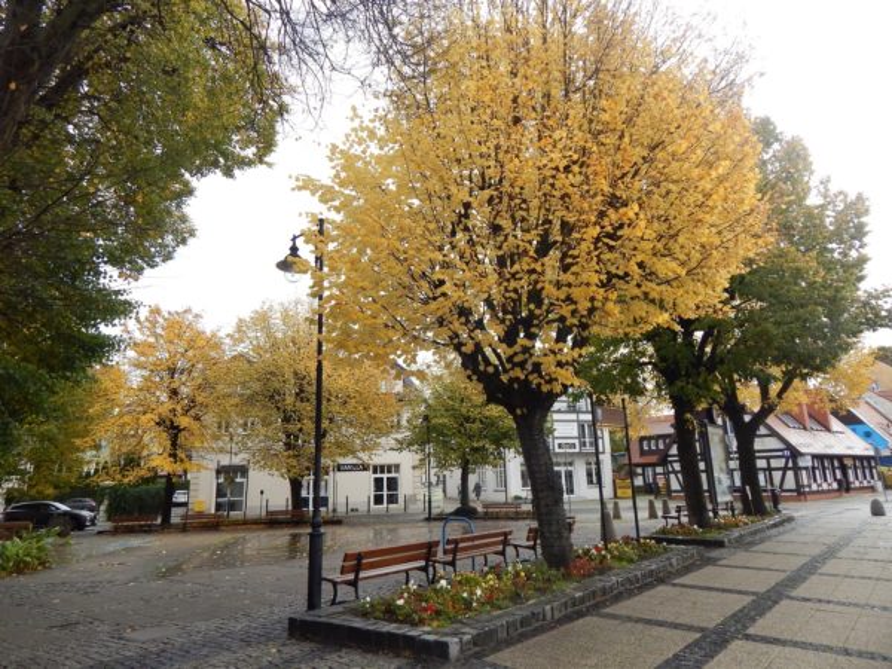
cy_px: 334
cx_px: 446
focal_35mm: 23
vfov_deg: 58.9
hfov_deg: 73.9
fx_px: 593
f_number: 3
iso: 125
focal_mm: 4
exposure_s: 1/400
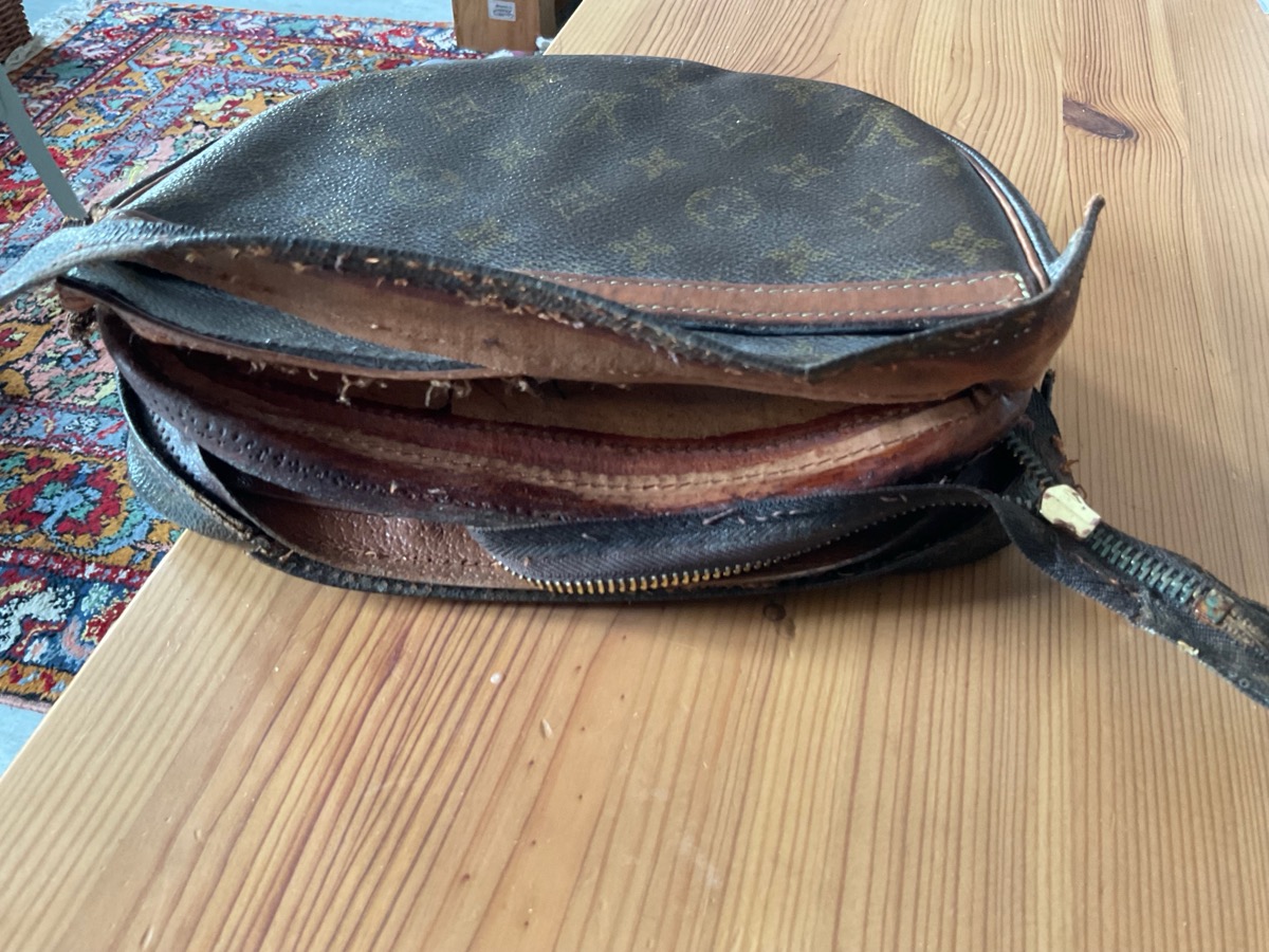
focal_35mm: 29
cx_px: 634
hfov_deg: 61.7
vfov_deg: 48.2
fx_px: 1063
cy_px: 476
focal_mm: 3
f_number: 1.8
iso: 200
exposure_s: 1/40
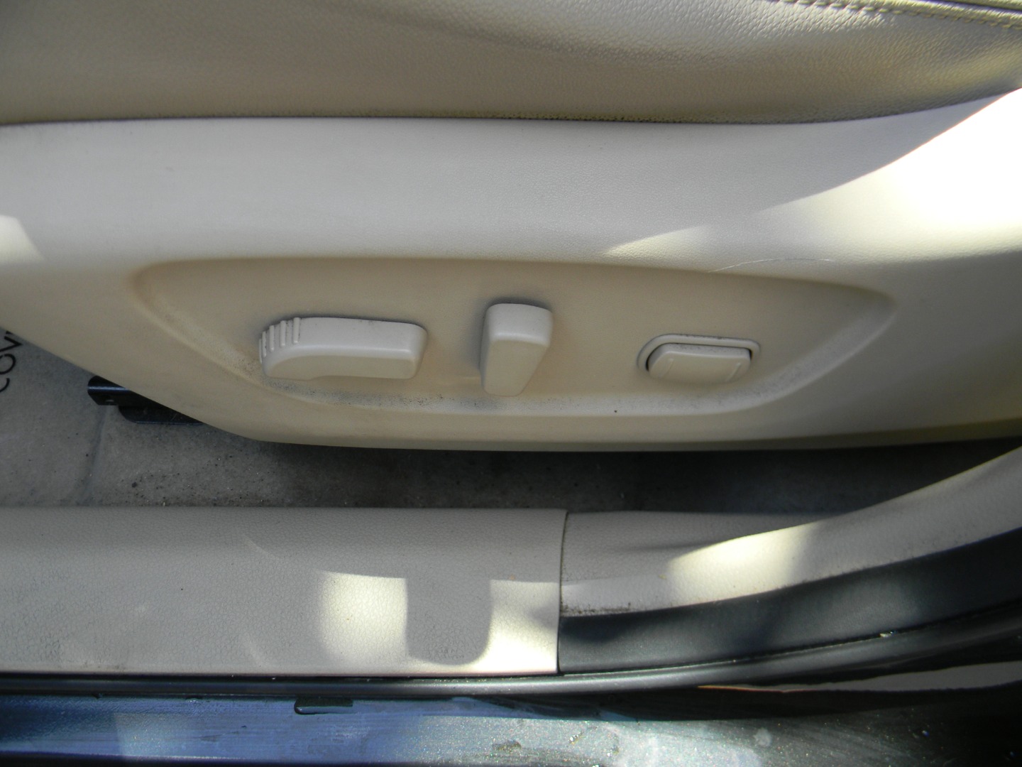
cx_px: 511
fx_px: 827
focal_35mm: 28
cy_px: 384
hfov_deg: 63.4
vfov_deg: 49.7
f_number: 3.5
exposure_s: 1/114
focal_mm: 5
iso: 80
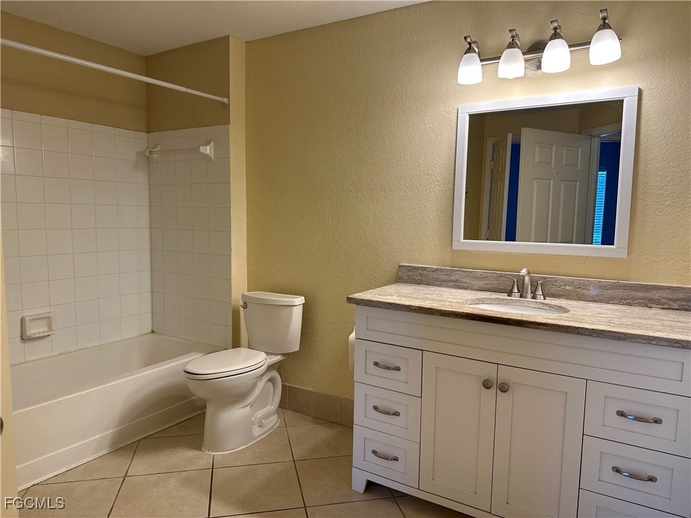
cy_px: 259
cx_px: 346
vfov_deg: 56.8
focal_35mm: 24
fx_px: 479
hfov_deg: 71.6
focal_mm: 6.86
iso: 100
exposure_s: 1/161
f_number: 1.78
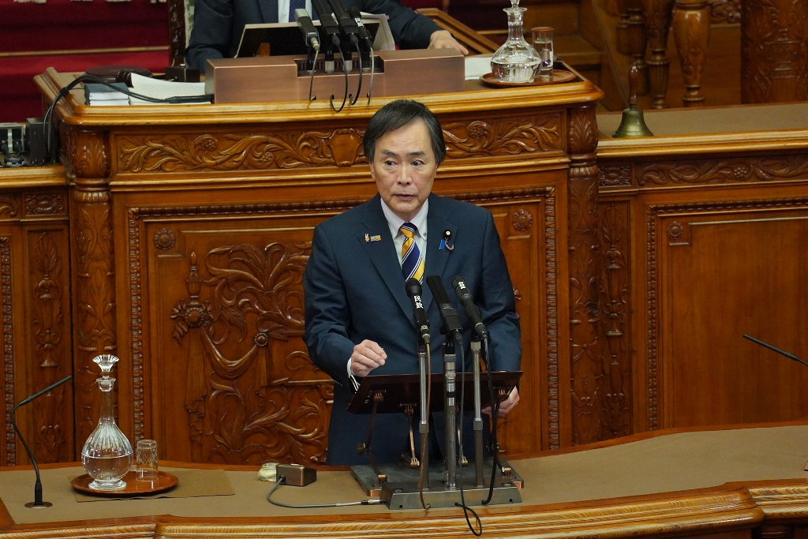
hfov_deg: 6.9
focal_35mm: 300
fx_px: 6734
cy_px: 270
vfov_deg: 4.6
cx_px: 404
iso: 5000
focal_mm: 200
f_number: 5.6
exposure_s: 1/125
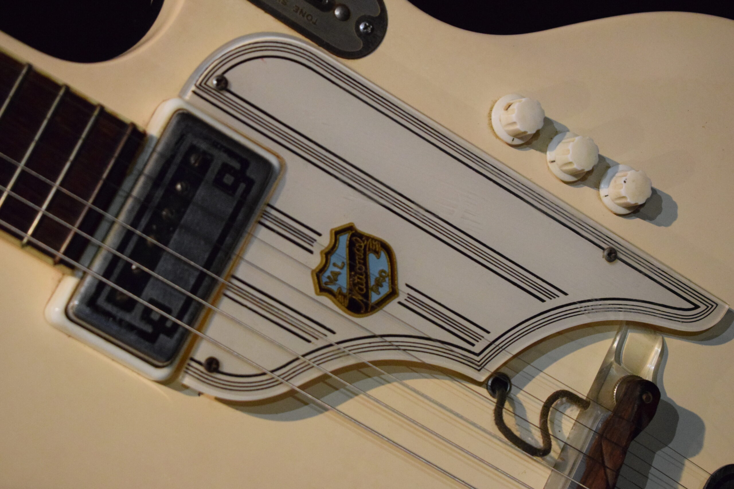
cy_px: 244
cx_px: 367
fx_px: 1590
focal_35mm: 78
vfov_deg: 17.5
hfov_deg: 26.0
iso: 5600
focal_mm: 52
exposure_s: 1/60
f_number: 5.6
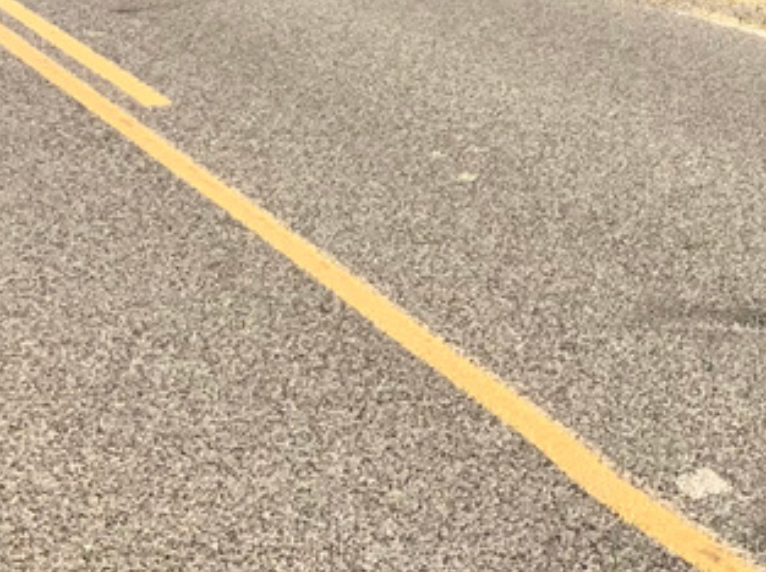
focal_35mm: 95
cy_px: -359
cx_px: 908
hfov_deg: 19.5
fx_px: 2100
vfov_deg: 14.2
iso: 16
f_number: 1.8
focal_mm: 3
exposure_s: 1/2141
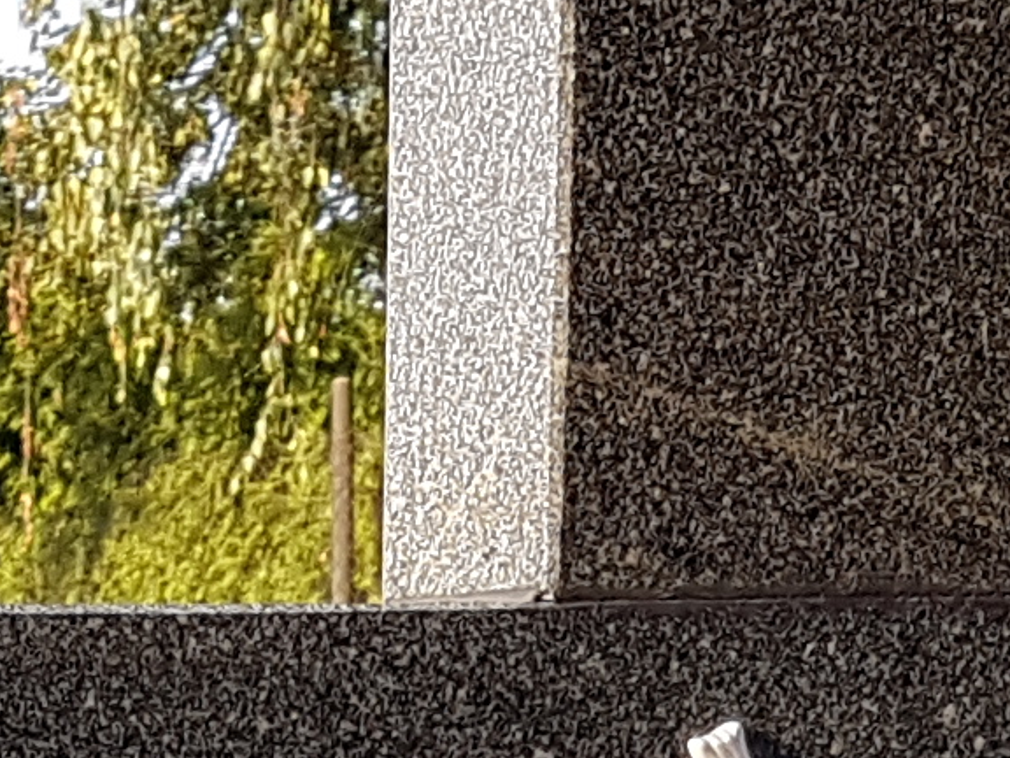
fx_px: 5310
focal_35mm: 182
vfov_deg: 7.4
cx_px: -124
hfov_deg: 10.7
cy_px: 2088
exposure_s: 1/419
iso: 40
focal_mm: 4.2
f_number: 1.7
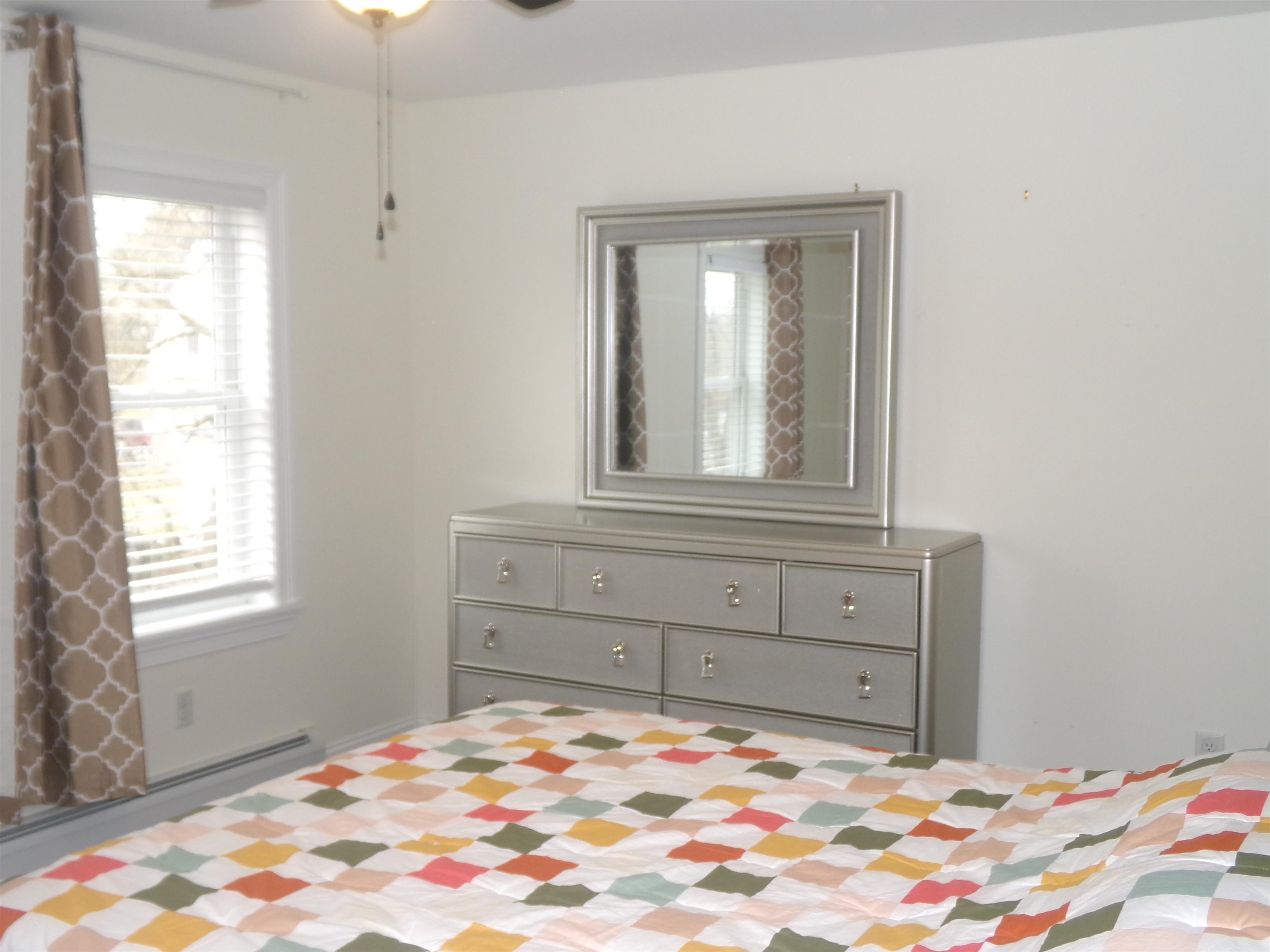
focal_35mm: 37
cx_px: 635
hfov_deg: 50.1
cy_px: 476
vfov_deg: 38.7
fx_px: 1357
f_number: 4
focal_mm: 6.6
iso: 200
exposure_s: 1/34
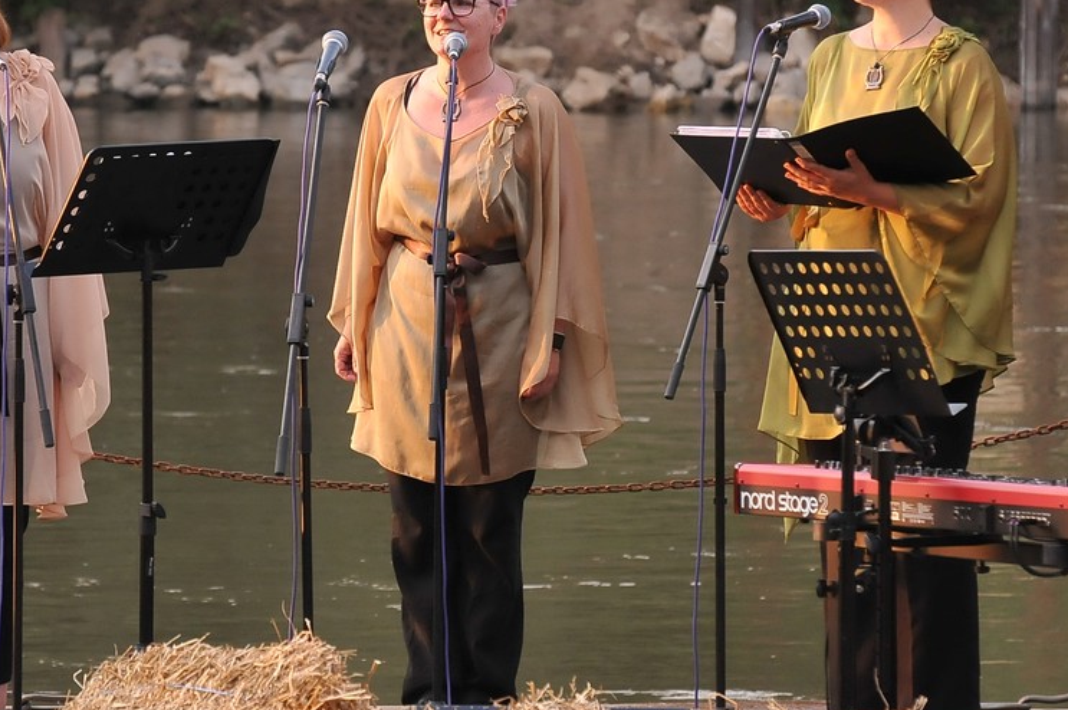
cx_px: 391
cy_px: 293
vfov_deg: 3.7
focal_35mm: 372
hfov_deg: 5.5
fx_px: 11026
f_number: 8
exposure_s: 1/250
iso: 1000
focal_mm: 180
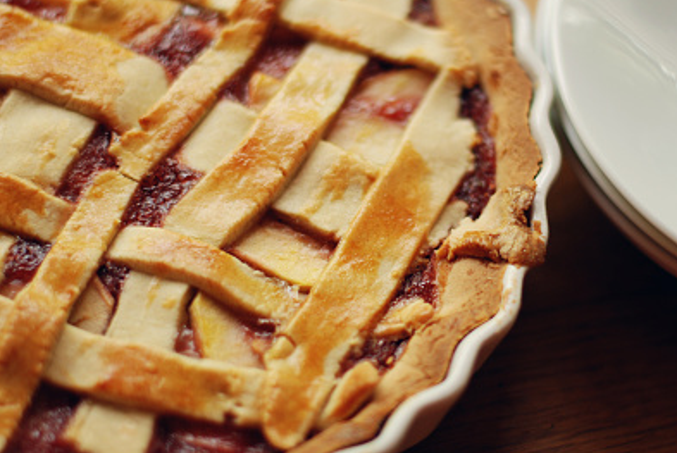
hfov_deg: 21.0
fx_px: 1826
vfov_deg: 14.1
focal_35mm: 97
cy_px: 198
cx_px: 424
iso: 125
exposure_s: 1/320
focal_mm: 50
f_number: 1.6
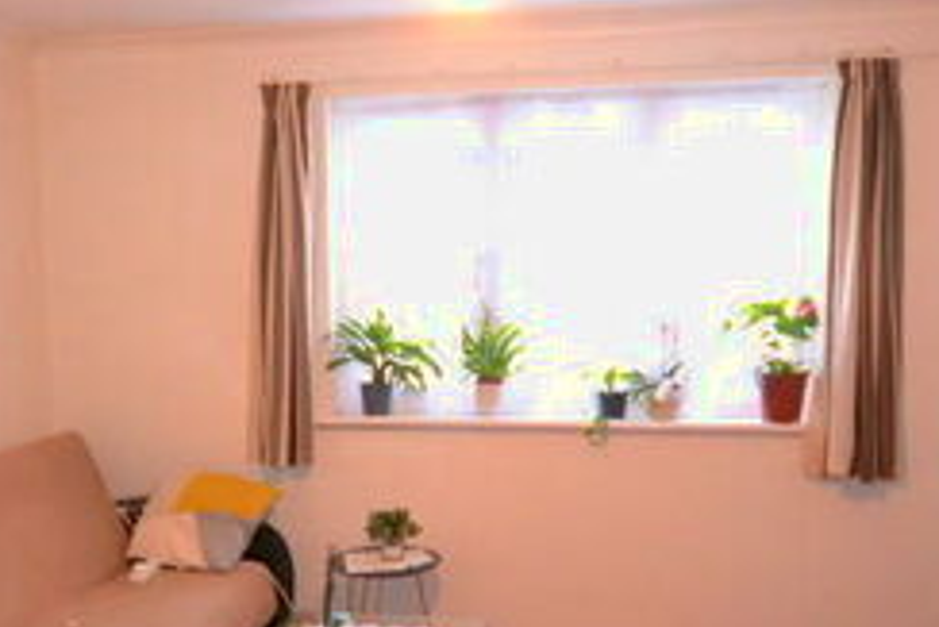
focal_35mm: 43
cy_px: 433
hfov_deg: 45.2
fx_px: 1122
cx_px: 385
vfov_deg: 30.9
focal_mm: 10
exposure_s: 1/60
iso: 1600
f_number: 4
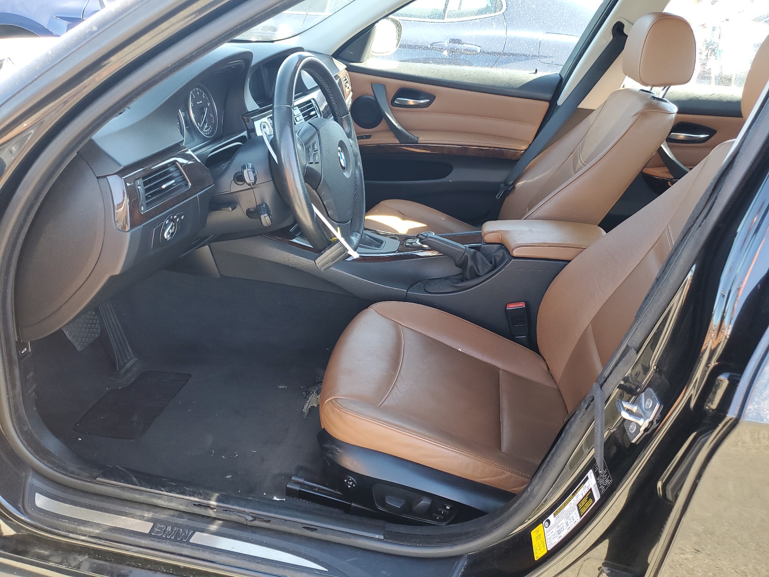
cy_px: 288
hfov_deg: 67.3
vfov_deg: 53.1
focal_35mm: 26
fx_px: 578
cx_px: 384
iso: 63
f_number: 1.5
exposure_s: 1/120
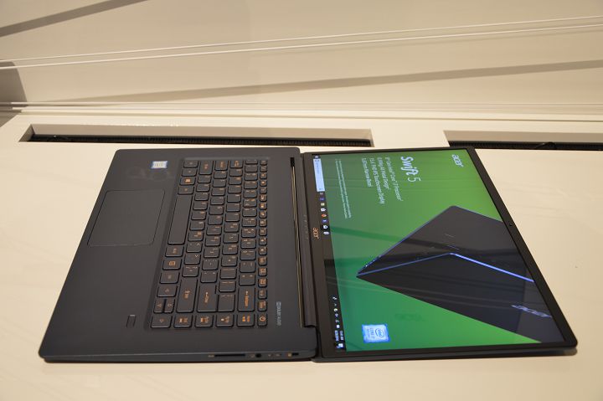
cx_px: 302
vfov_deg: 34.2
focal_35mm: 39
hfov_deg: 49.6
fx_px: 653
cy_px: 200
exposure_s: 1/25
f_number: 4
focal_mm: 26
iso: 400
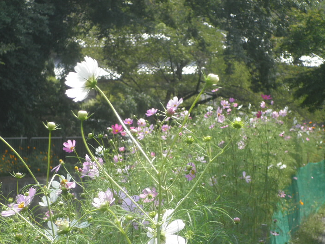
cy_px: 134
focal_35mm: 123
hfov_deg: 16.0
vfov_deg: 12.1
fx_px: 1155
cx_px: 144
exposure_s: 1/250
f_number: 5.9
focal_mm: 19.6
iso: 125
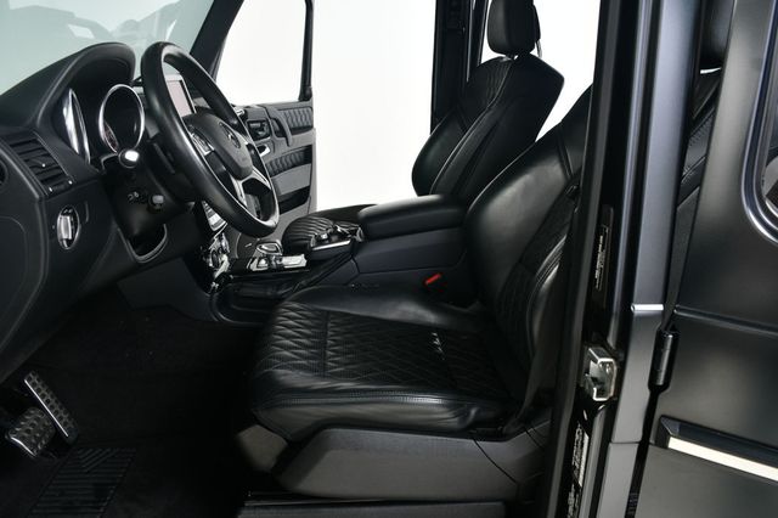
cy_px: 259
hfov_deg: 67.4
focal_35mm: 27
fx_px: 583
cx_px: 389
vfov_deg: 47.9
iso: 100
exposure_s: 1/160
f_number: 6.3
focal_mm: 18
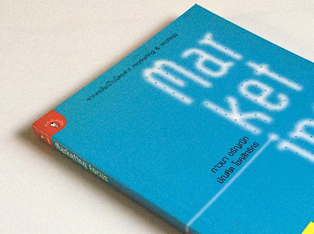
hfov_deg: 35.1
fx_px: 480
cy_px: 186
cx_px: 250
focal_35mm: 53
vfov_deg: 26.9
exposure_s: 1/25
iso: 100
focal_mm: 3.3
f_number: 2.4
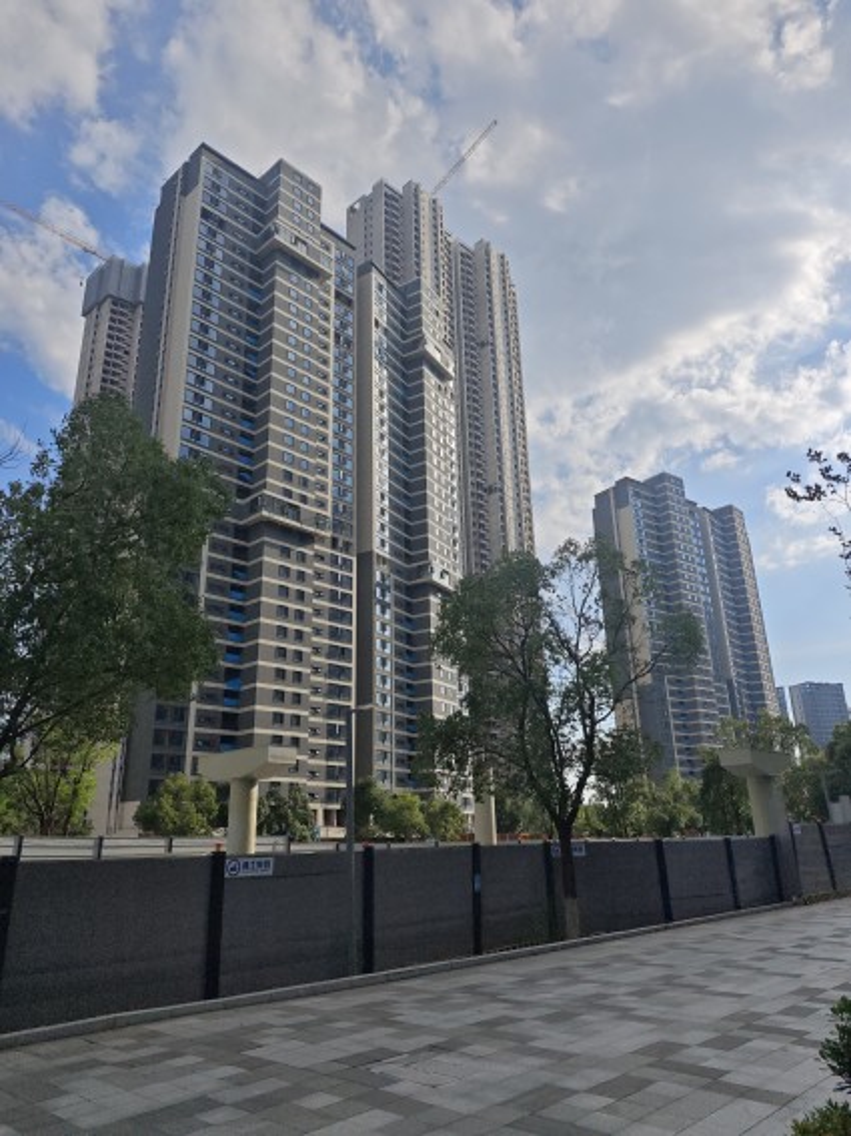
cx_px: 426
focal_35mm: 23
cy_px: 568
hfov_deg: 58.9
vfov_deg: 73.9
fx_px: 754
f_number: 1.6
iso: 50
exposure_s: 1/7439
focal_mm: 6.55
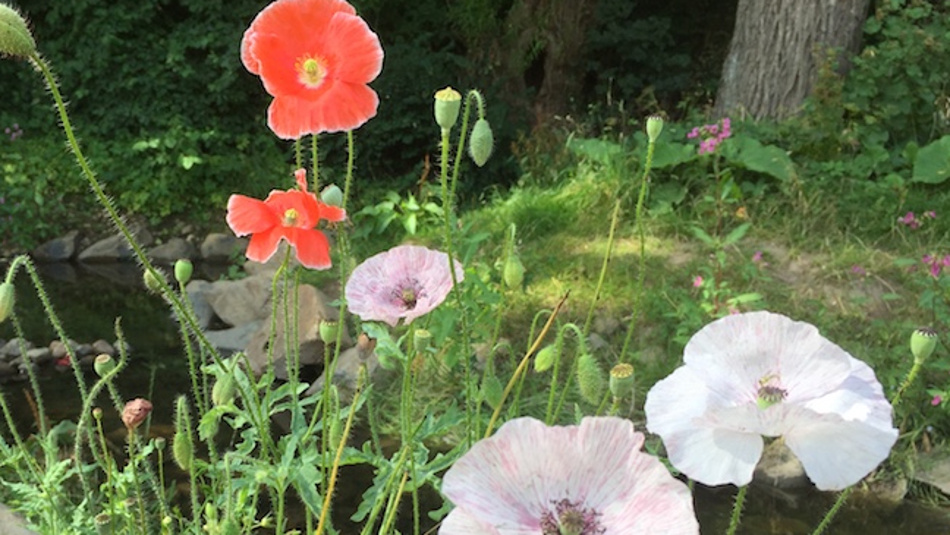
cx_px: 372
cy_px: 377
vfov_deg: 30.1
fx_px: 983
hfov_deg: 51.2
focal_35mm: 39
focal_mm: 4.15
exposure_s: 1/408
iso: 32
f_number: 2.2
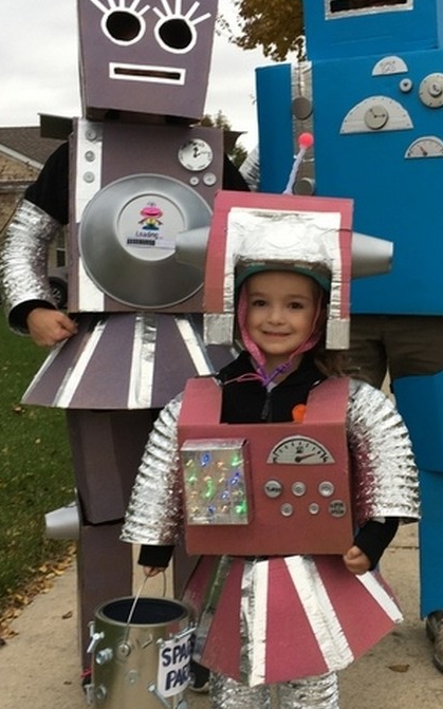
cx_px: 265
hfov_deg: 29.1
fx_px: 850
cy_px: 325
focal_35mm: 44
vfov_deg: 45.2
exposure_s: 1/120
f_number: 2.2
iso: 32
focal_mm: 4.15
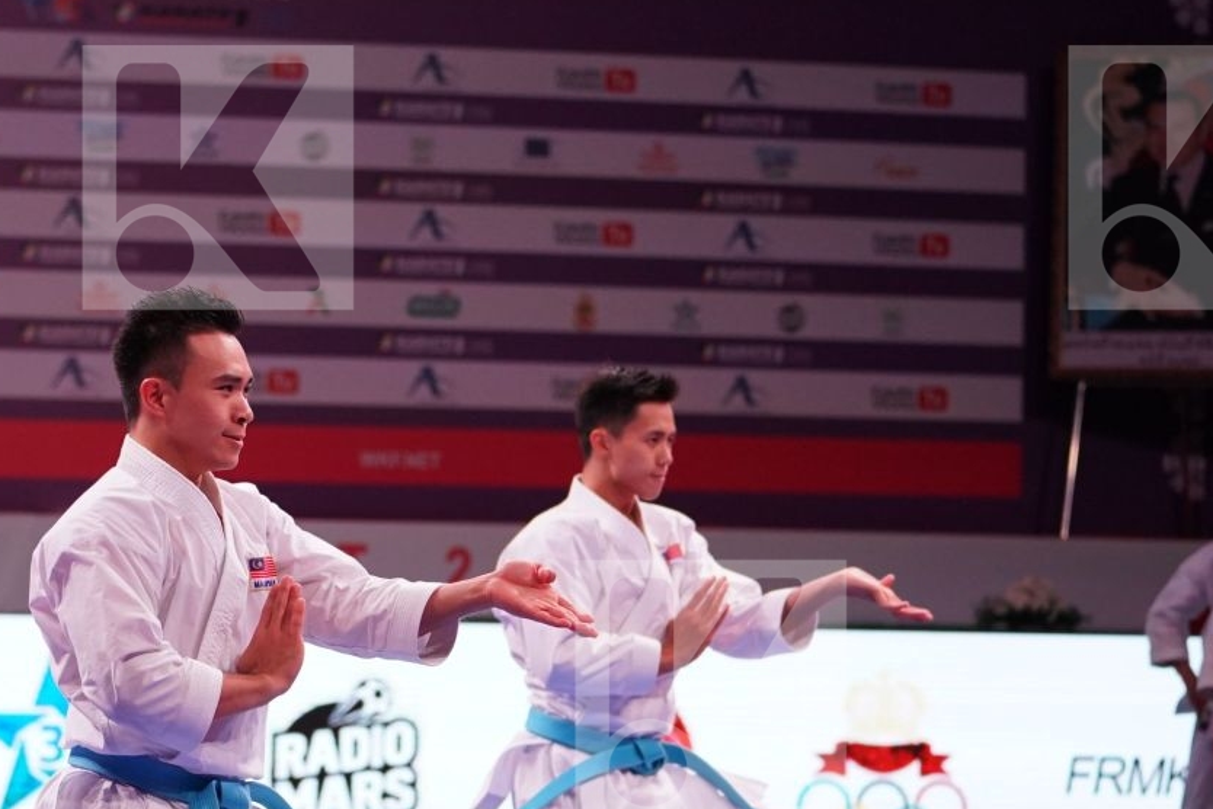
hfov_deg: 13.5
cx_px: 218
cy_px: 693
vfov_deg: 9.1
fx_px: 5087
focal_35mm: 151
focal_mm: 70
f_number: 2.8
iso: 2000
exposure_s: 1/500
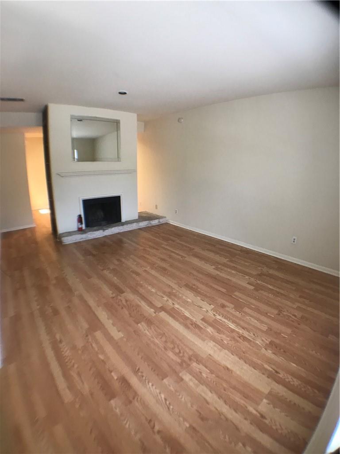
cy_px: 227
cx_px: 170
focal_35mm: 28
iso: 40
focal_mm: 3.99
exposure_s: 1/24
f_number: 1.8
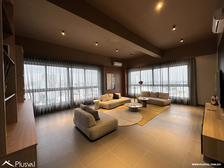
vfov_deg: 85.7
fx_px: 91
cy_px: 84
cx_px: 112
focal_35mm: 14
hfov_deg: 102.1
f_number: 2.2
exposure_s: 1/99
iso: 160
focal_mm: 2.22
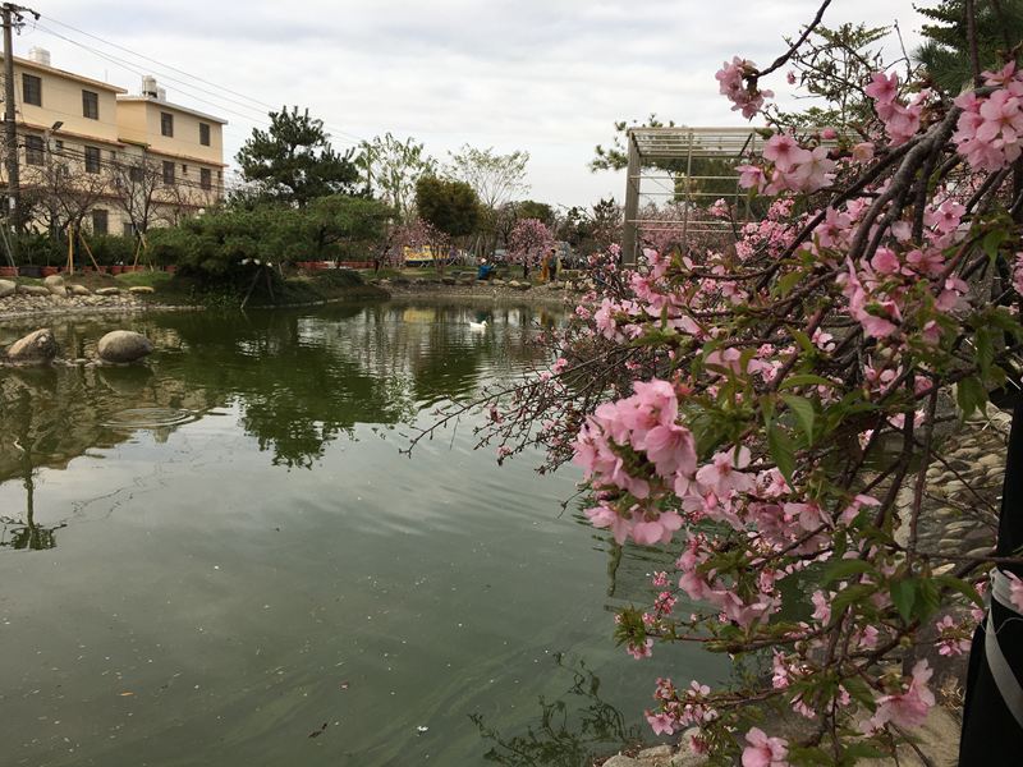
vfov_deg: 48.2
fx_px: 857
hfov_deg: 61.7
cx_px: 512
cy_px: 384
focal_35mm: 29
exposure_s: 1/739
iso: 25
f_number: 2.2
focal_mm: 4.15
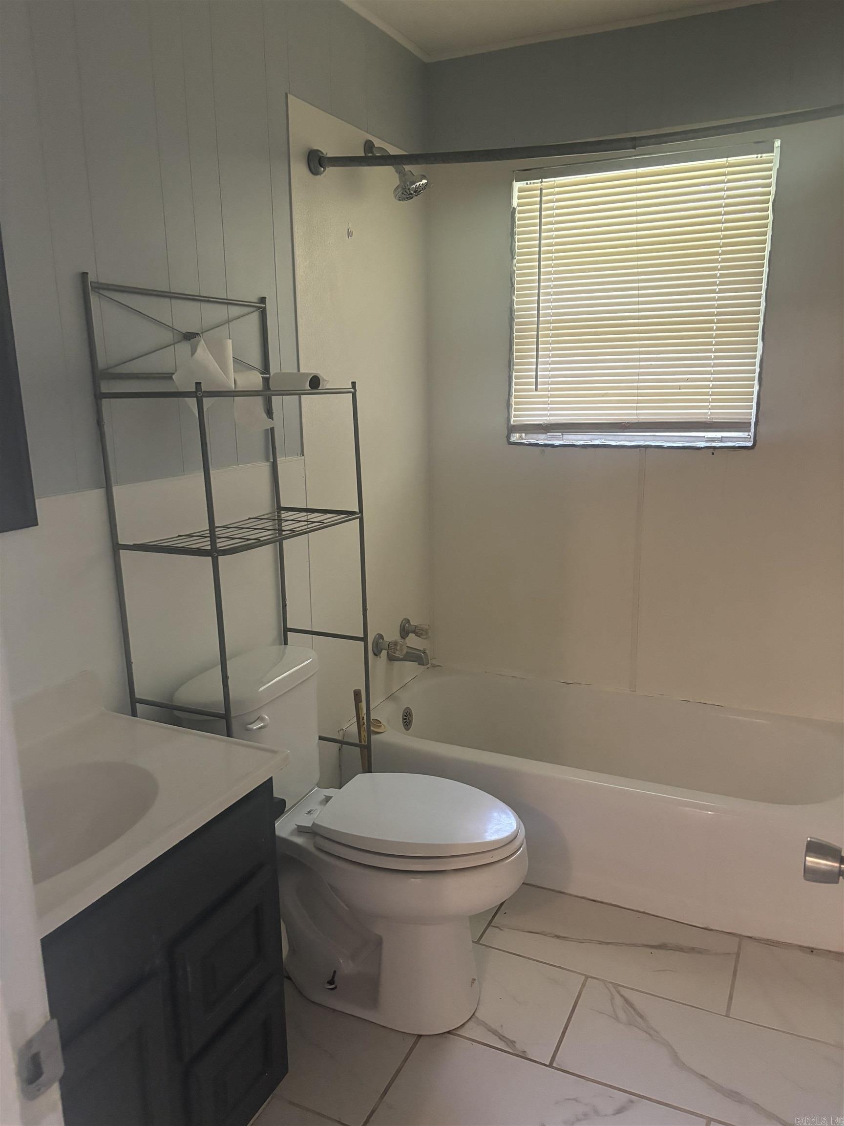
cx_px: 422
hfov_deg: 53.1
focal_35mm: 26
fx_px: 845
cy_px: 563
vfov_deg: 67.3
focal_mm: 5.96
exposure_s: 1/60
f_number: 1.6
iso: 500
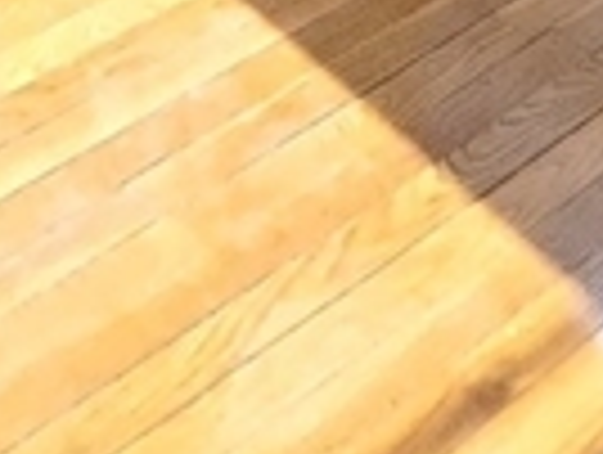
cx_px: 45
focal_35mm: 99
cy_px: -692
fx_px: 1728
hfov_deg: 19.4
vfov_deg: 11.7
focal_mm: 2.2
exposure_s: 1/60
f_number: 2.2
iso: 250
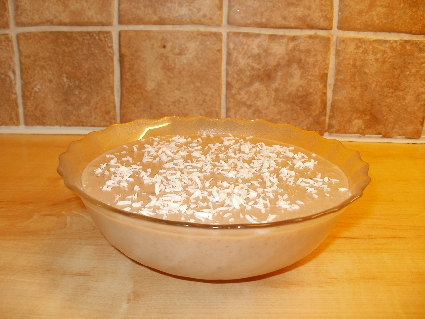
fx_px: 442
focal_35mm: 36
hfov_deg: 51.3
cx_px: 212
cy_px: 160
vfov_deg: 39.7
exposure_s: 1/30
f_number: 3.5
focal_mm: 6.3
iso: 125
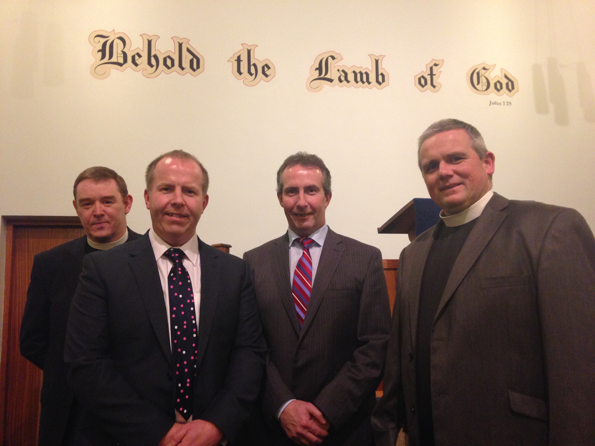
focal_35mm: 33
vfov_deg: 42.9
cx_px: 298
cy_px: 223
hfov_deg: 55.4
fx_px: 567
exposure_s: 1/20
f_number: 2.4
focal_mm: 4.12
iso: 250
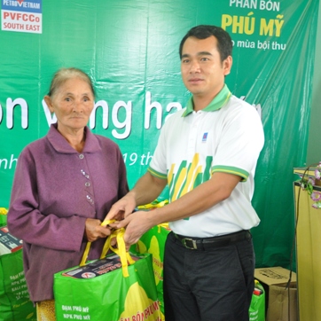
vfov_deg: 33.4
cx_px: 162
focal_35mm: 51
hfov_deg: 33.4
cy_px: 162
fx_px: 535
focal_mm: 26
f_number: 4
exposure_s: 1/30
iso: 1250
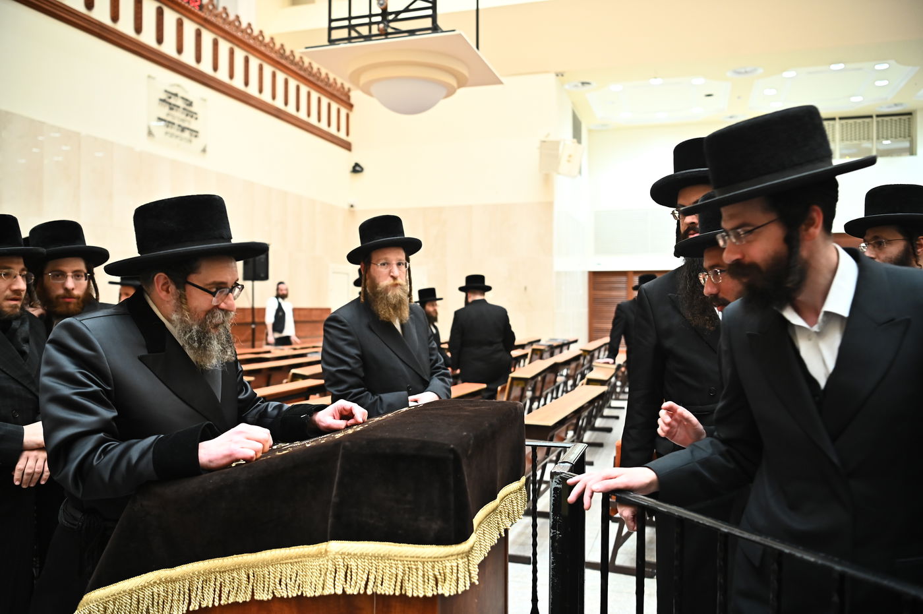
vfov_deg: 42.3
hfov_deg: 60.3
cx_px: 462
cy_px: 307
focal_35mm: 31
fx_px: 794
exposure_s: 1/160
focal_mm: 31
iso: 2000
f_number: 3.2
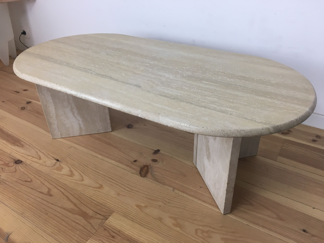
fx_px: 271
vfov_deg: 48.2
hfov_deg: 61.7
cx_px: 162
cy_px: 122
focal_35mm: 29
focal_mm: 4.15
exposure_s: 1/33
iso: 25
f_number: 2.2
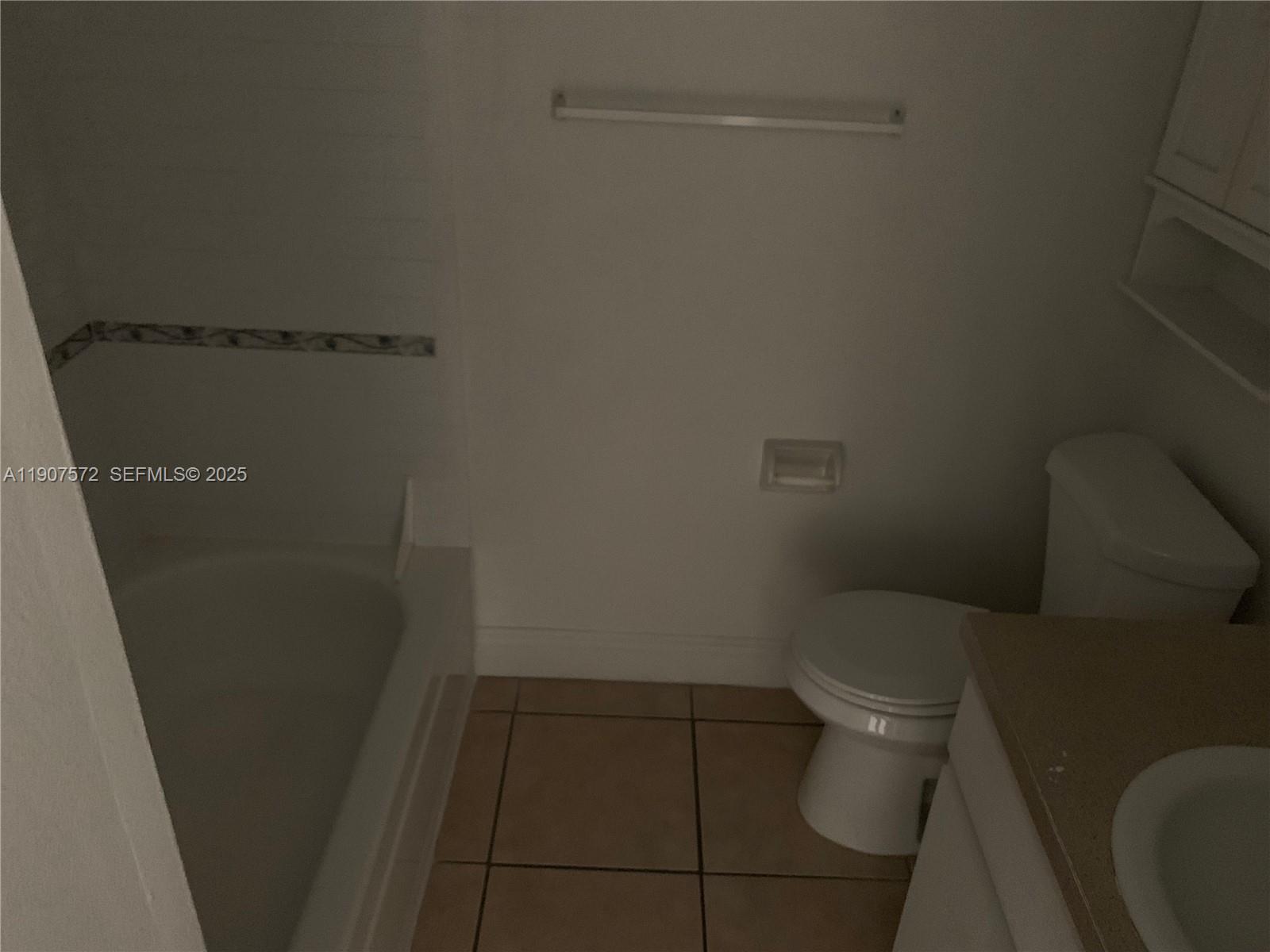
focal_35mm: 26
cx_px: 635
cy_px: 476
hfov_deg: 67.3
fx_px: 954
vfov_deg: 53.1
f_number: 1.8
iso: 800
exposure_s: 1/15
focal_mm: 4.25
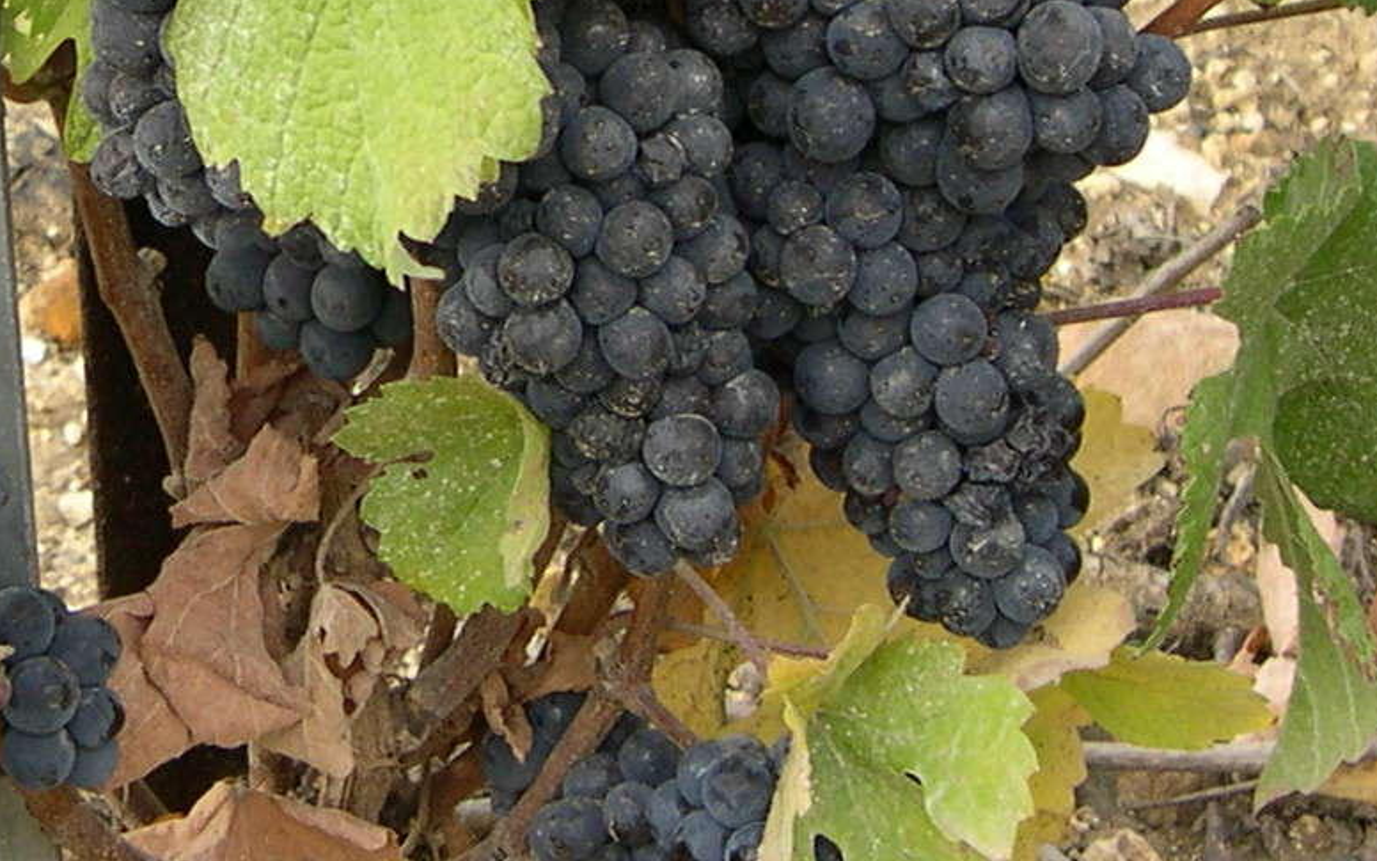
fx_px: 4428
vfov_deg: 11.0
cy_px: 2
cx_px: 183
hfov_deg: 17.5
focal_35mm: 118
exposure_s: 1/138
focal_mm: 8
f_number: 2.8
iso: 100
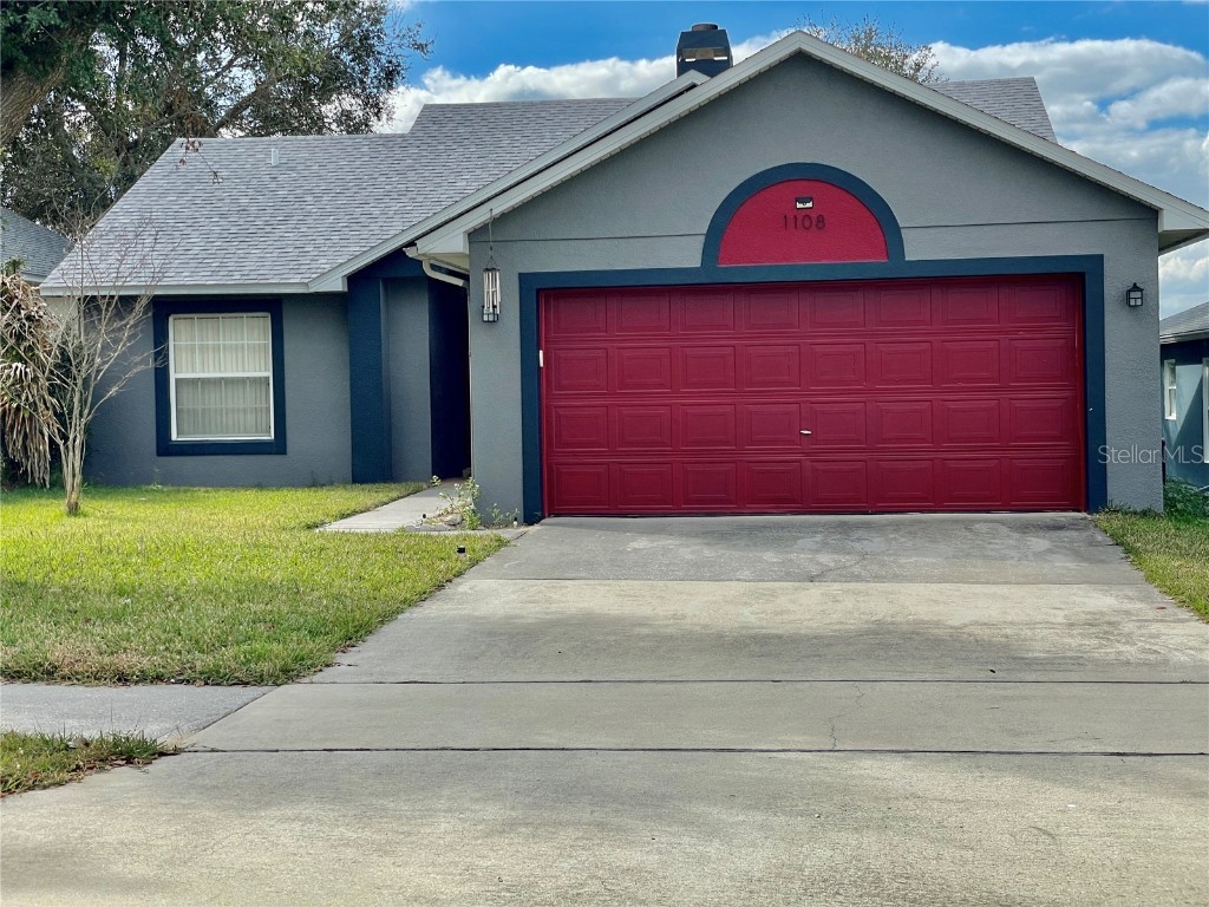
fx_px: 1816
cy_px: 454
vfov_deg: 28.0
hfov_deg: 36.8
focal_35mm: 52
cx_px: 604
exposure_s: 1/1199
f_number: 2
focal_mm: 6
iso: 25
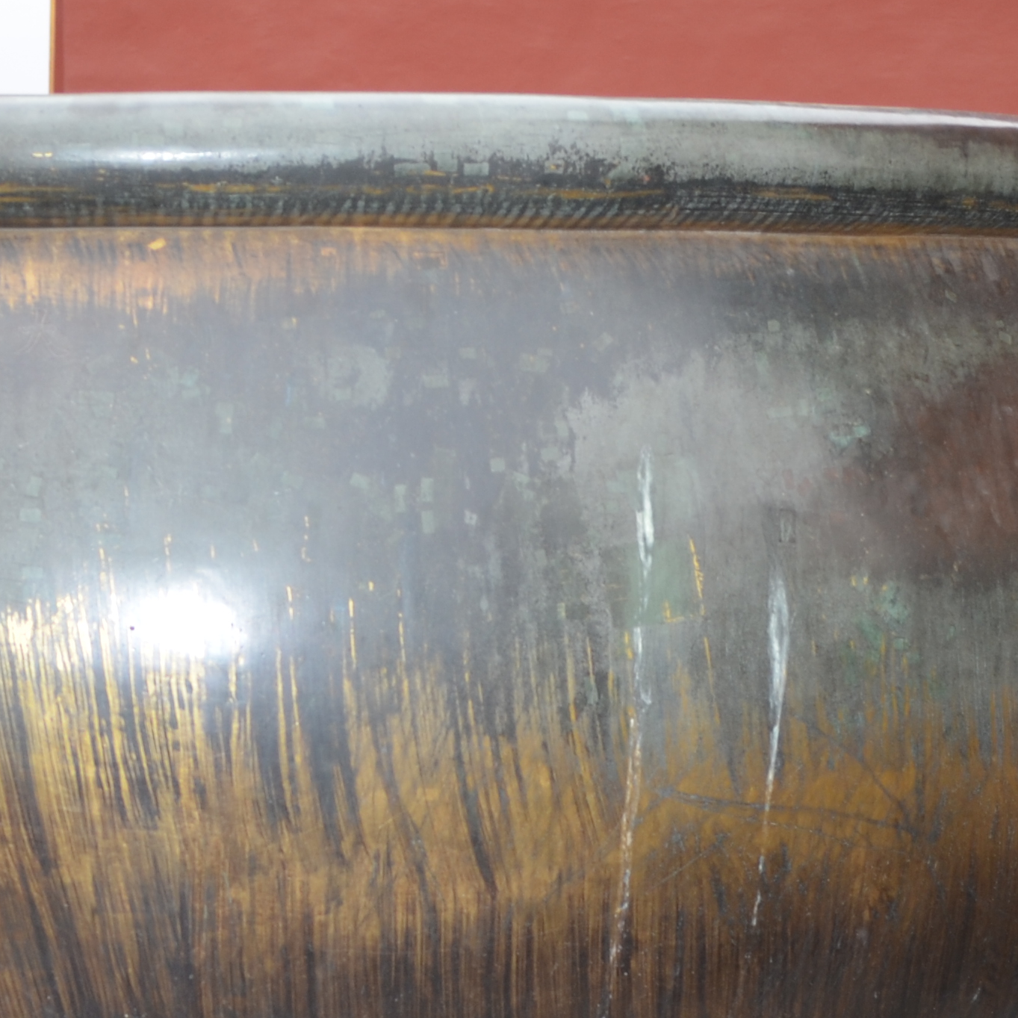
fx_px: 3061
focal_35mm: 92
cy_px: 739
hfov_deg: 18.7
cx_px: 210
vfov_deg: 18.8
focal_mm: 20
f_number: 3.8
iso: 160
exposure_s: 1/200
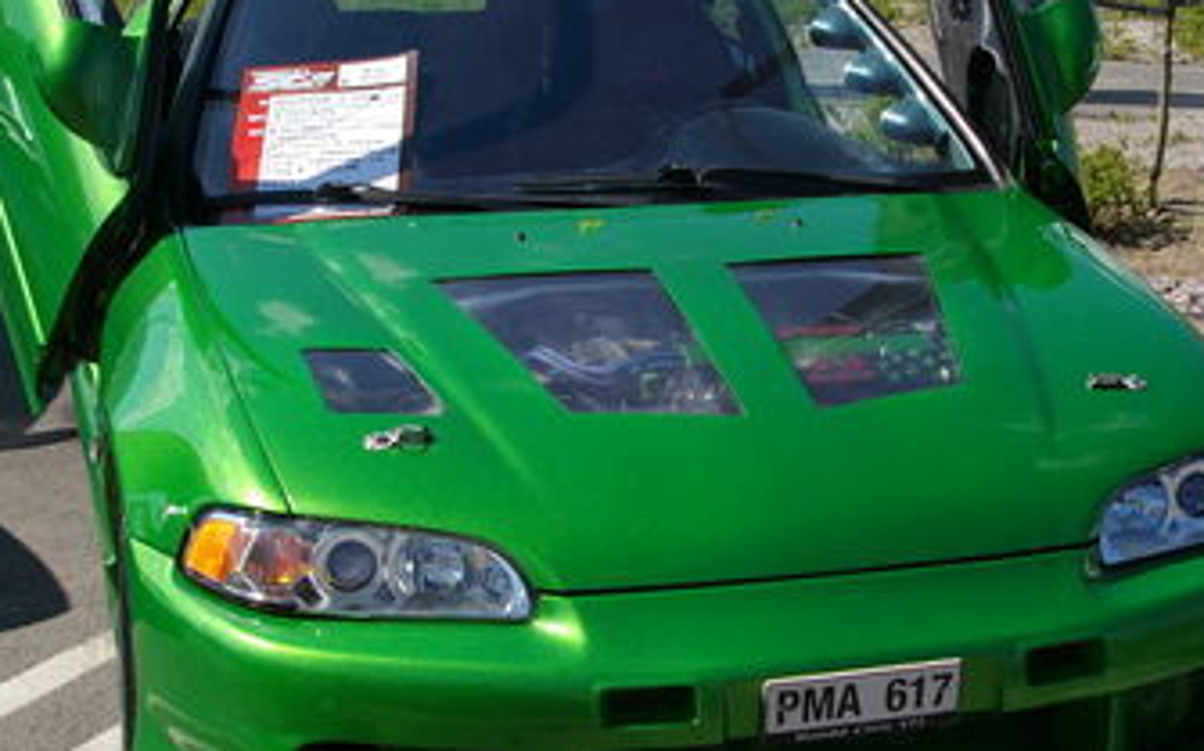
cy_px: 244
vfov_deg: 17.1
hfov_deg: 27.1
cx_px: 744
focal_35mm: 76
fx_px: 2493
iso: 200
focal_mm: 26
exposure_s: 1/400
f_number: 8
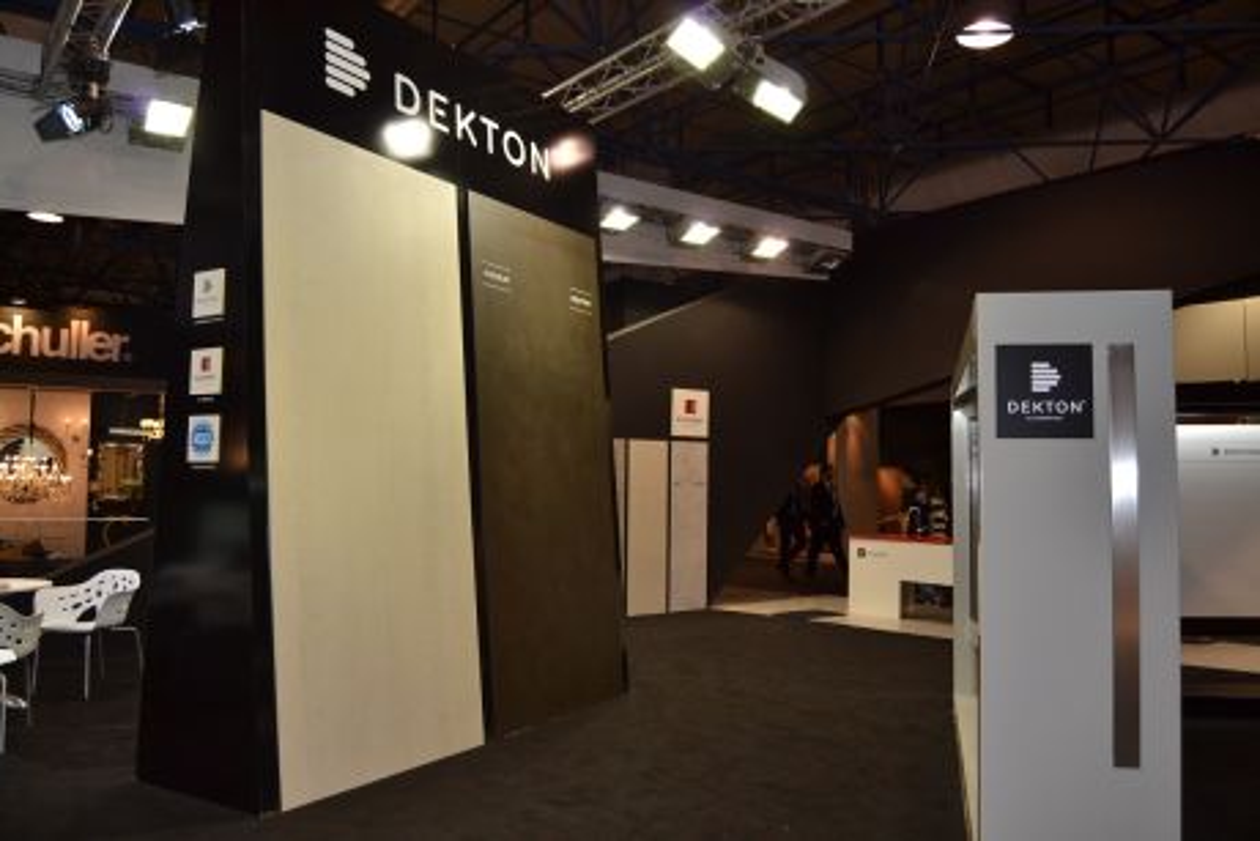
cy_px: 420
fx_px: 945
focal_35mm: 27
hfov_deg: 67.4
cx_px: 630
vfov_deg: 48.0
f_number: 4
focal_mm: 18
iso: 320
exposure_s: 1/125
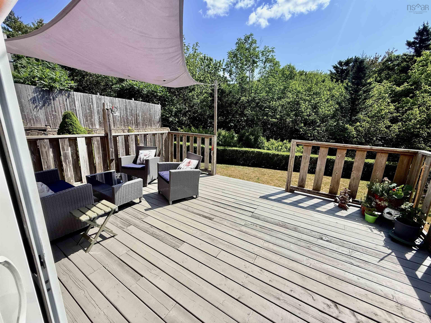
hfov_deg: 102.1
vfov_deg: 85.7
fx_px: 174
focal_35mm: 14
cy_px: 162
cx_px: 216
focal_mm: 2.22
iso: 50
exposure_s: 1/1613
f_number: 2.2
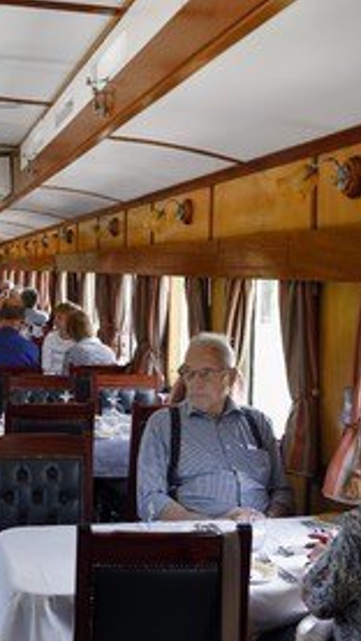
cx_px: 46
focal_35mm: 54
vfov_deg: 38.5
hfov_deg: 21.8
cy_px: 322
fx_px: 918
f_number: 6.3
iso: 800
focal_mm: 34
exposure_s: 1/125
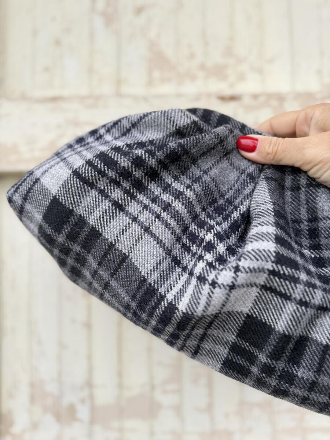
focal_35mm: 24
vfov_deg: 71.6
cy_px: 220
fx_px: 305
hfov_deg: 56.8
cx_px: 165
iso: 160
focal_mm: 6.76
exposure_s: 1/121
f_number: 1.78
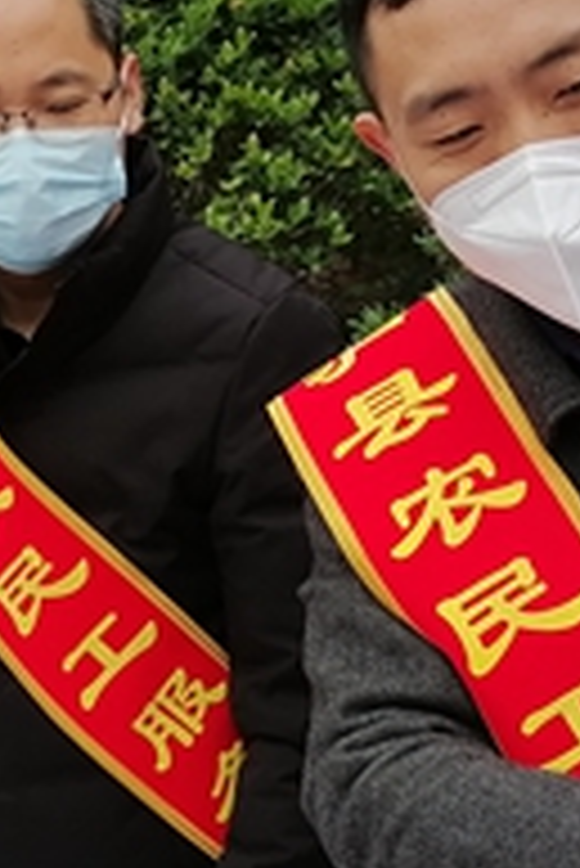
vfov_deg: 21.8
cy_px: 580
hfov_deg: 14.5
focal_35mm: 93
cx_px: -13
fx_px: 2243
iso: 50
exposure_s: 1/391
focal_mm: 5.3
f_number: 1.8
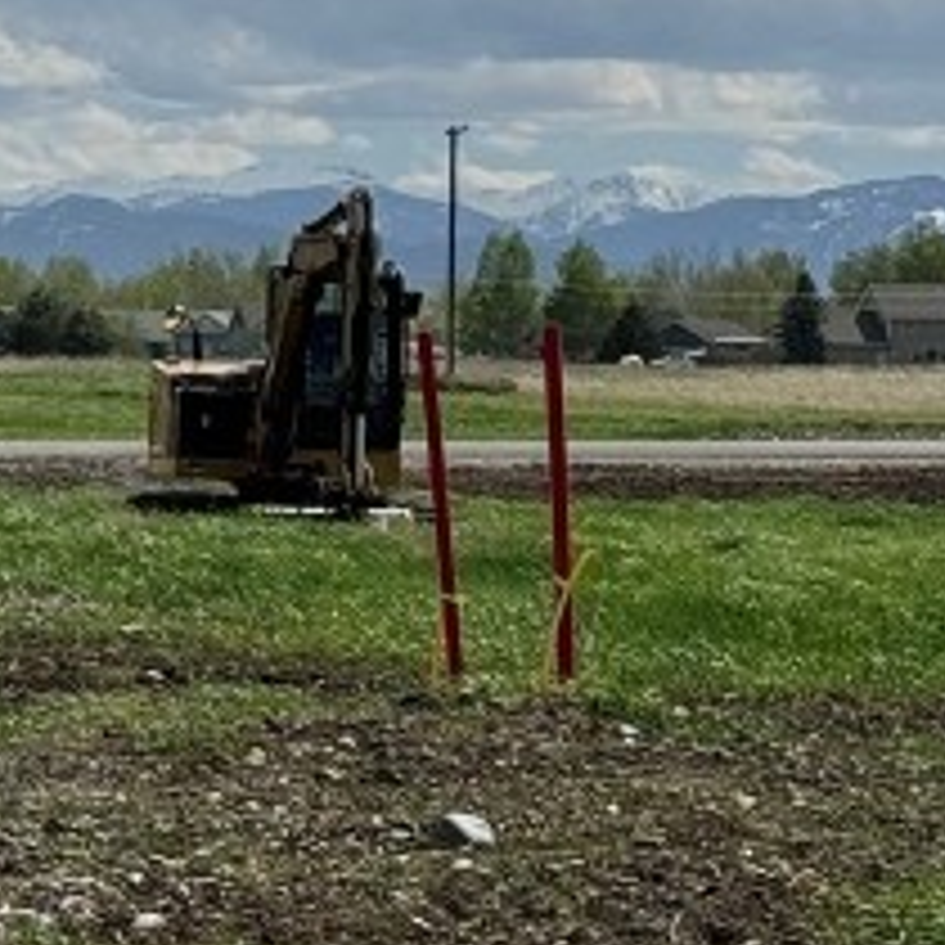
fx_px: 6393
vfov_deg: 8.5
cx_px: -1318
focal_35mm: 207
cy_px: 464
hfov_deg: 7.8
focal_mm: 6.76
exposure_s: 1/7937
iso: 64
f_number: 1.78
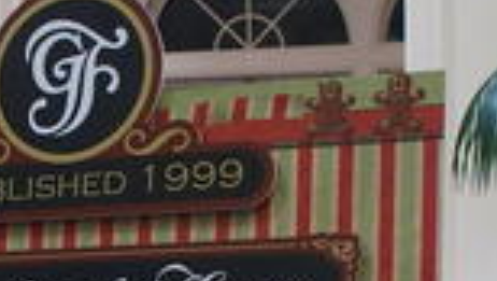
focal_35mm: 121
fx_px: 1596
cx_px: 36
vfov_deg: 9.8
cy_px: 381
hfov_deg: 17.4
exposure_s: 1/20
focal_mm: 8.1
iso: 800
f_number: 2.8
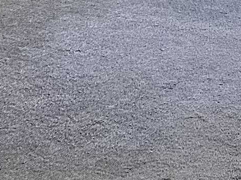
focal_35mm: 170
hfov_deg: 11.2
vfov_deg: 8.1
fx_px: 1183
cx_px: 356
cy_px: -239
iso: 25
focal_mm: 4.25
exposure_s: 1/120
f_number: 1.8
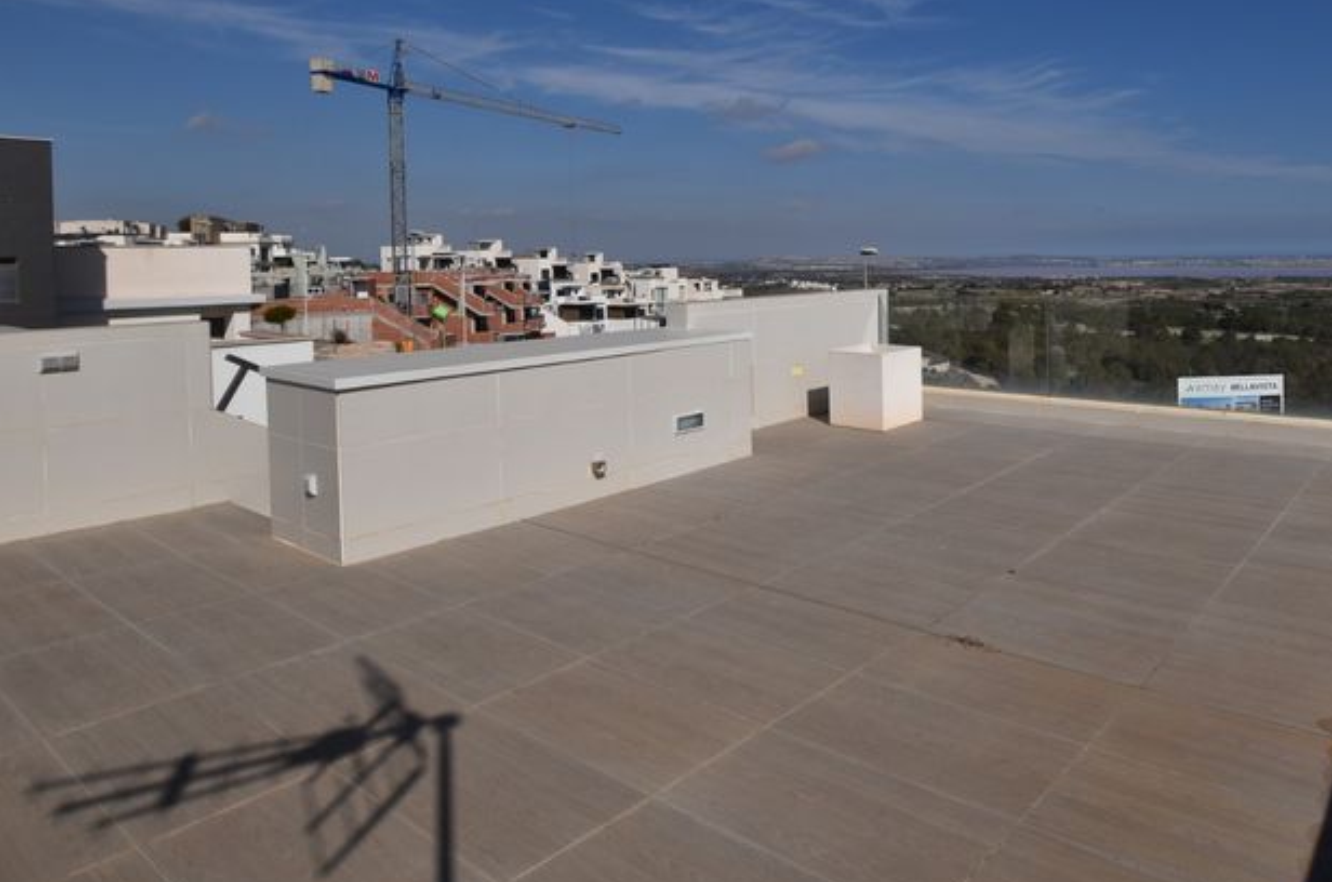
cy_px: 273
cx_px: 916
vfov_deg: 53.5
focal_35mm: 23
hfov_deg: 73.3
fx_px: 849
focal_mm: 10
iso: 200
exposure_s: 1/1250
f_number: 10
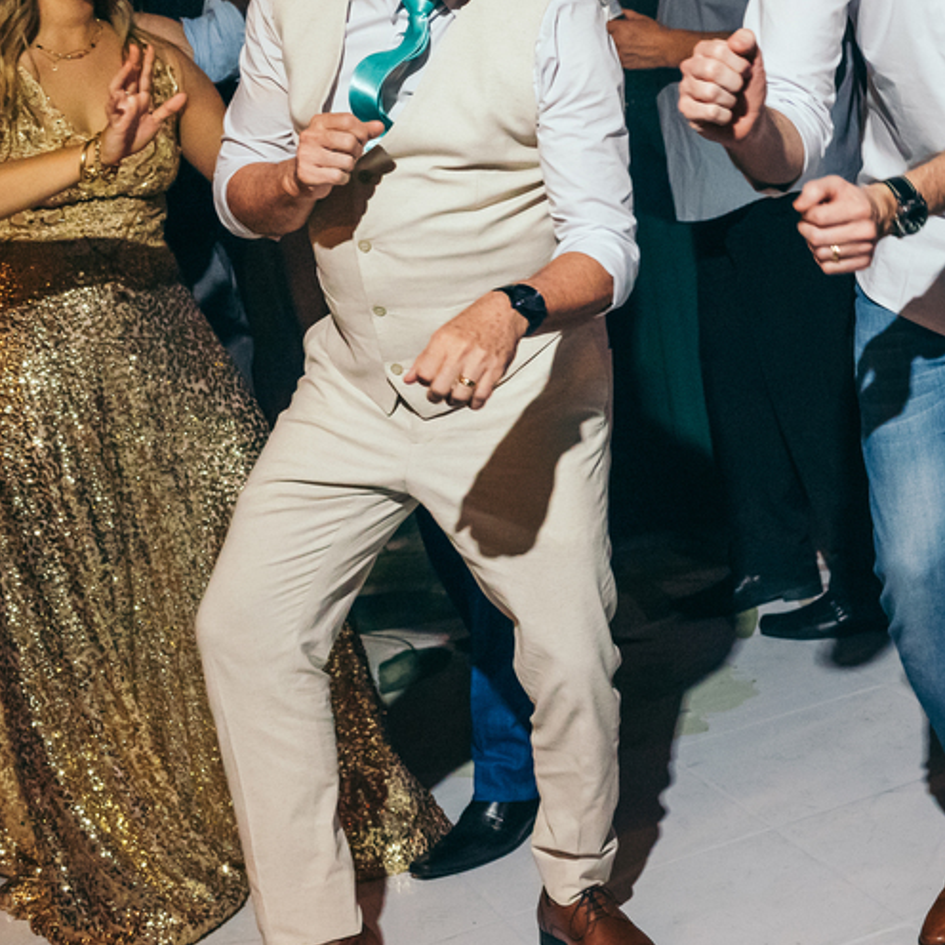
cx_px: 1076
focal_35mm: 72
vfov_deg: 23.9
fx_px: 2224
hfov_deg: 22.4
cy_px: 376
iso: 2500
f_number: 3.5
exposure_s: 1/250
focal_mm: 35
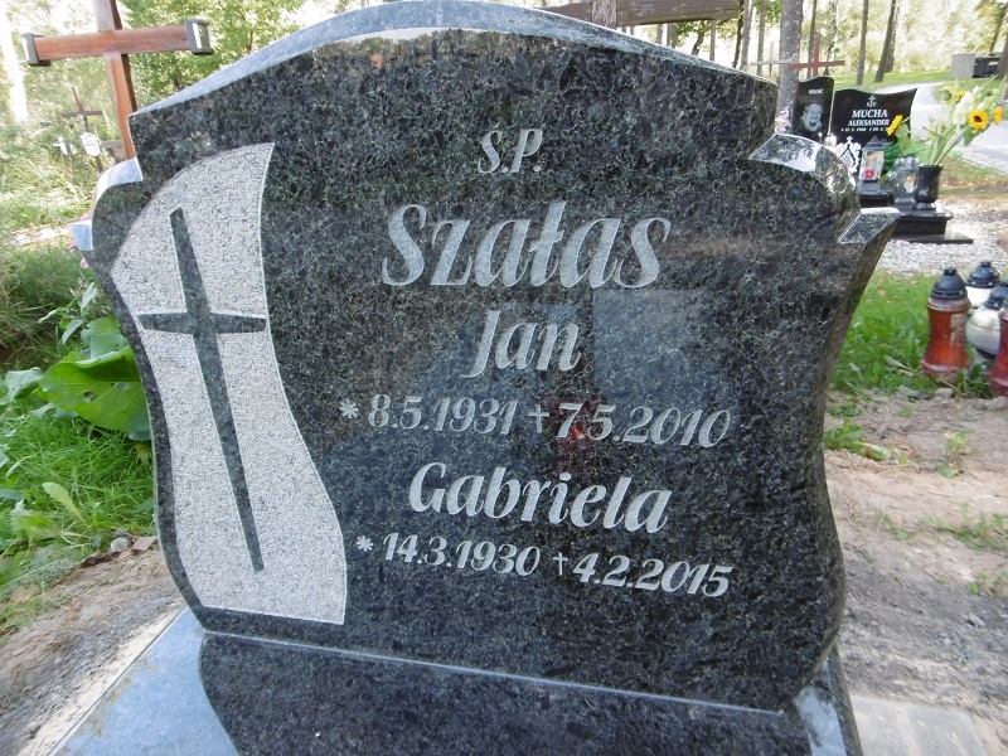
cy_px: 378
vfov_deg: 56.8
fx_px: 699
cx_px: 504
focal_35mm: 24
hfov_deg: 71.6
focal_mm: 4.3
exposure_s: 1/80
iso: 160
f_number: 3.1
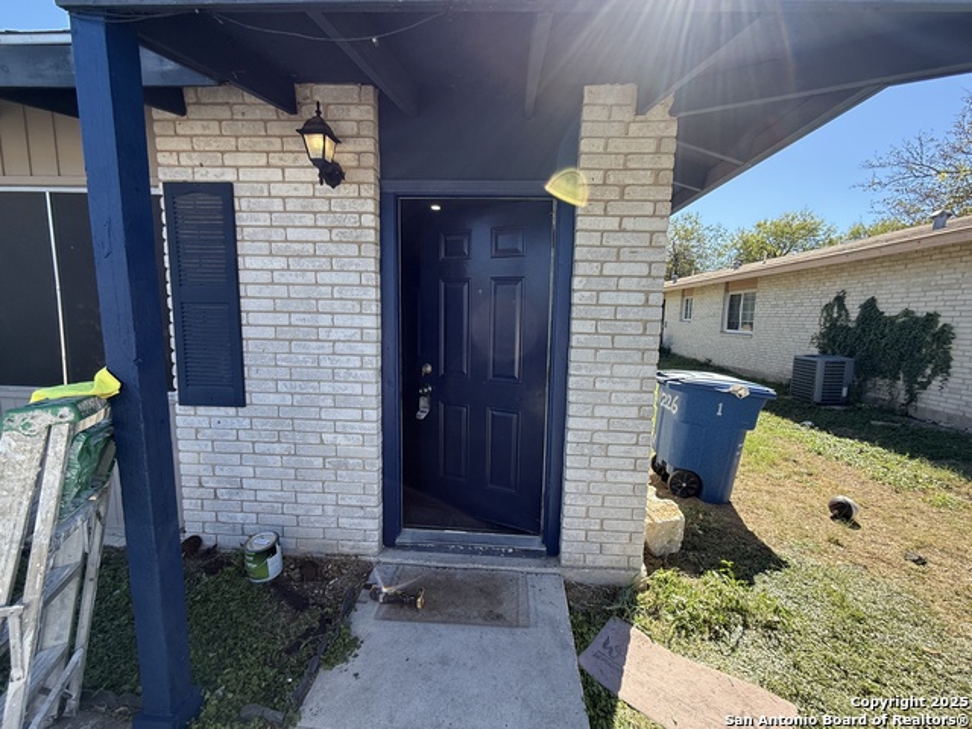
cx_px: 486
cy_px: 364
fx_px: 393
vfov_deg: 85.7
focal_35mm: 14
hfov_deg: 102.1
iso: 64
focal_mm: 2.22
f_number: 2.2
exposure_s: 1/518
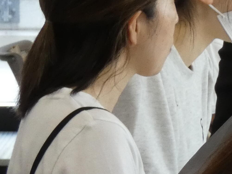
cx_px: 531
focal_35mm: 456
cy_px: 83
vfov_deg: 3.3
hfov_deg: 4.3
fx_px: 3056
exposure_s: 1/80
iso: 400
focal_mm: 16.6
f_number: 4.7
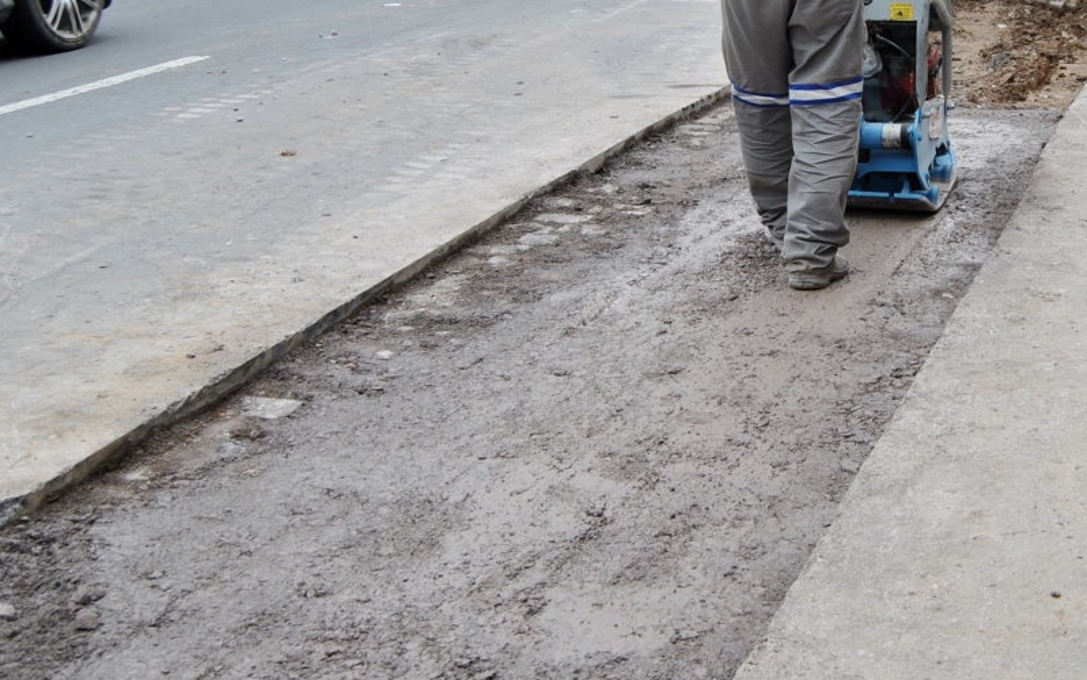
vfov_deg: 19.5
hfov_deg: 30.6
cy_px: 149
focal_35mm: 66
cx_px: 818
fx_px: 1954
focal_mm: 23
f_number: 6.3
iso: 100
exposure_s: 1/160
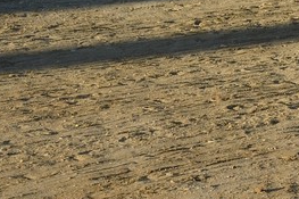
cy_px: -198
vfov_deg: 5.8
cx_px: 806
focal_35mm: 231
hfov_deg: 8.0
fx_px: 1917
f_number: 11
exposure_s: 1/200
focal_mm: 38
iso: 200
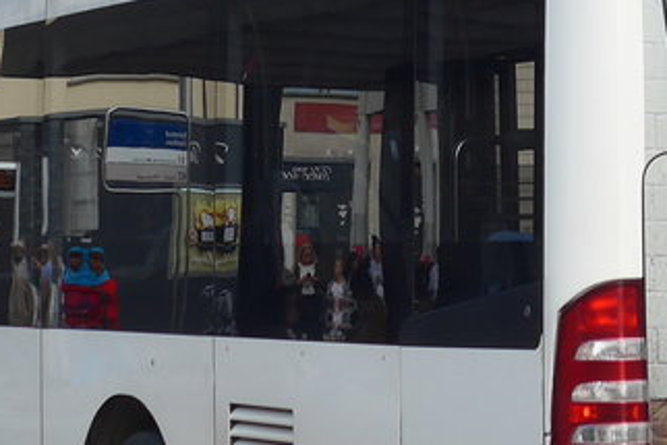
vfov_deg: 7.2
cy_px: 85
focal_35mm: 190
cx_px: 485
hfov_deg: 10.8
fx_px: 3522
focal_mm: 10.1
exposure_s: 1/400
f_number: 3.2
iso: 80
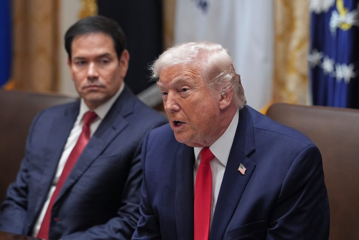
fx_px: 1557
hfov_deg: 13.2
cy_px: 120
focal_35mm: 156
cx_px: 180
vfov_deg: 8.8
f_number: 2.2
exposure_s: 1/320
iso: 2000
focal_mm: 104
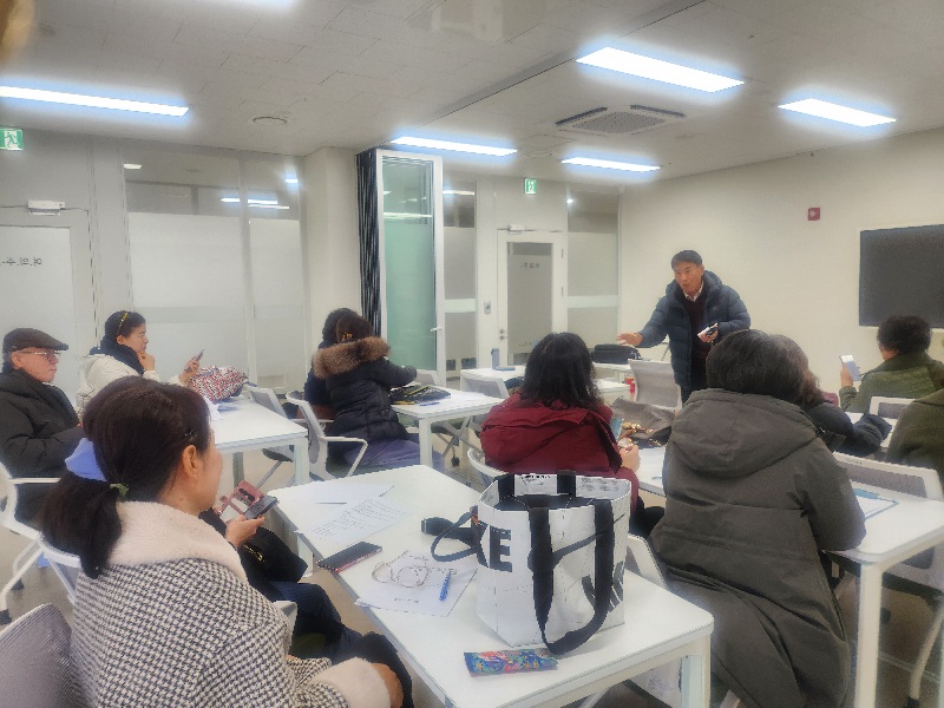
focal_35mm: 24
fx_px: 654
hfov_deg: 71.6
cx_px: 472
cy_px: 354
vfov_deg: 56.8
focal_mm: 5
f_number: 1.8
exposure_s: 1/120
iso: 160
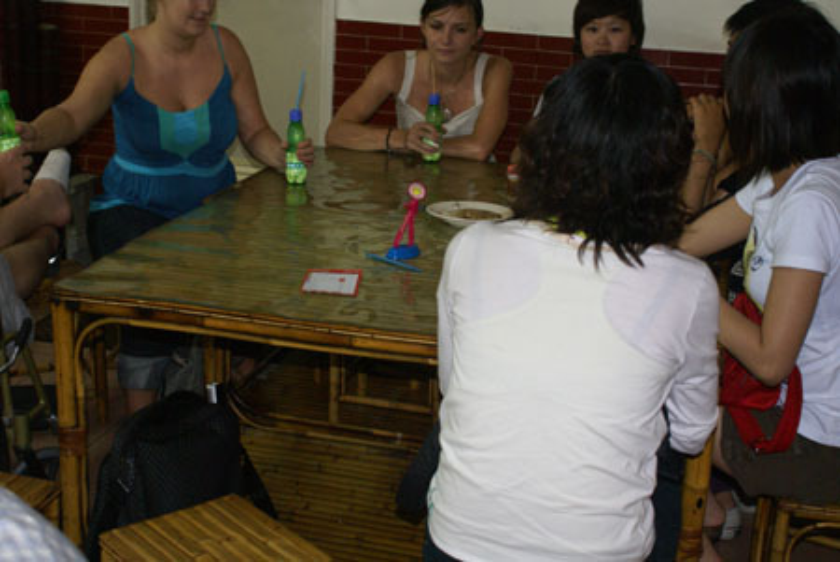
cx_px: 420
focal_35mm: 52
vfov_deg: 25.8
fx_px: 1226
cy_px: 281
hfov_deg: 37.8
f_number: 5.6
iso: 400
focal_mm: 35
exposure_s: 1/60
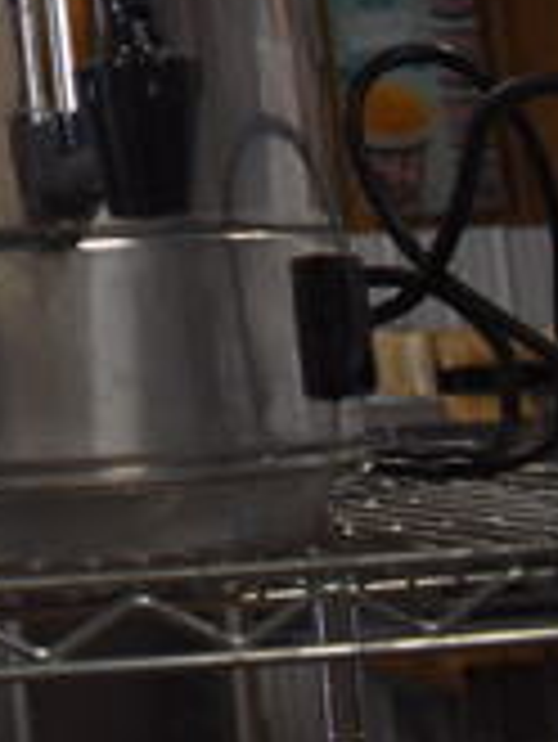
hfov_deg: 13.1
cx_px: -603
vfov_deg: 19.5
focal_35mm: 96
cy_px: -90
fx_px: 2061
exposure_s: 1/160
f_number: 3.5
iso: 800
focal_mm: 18
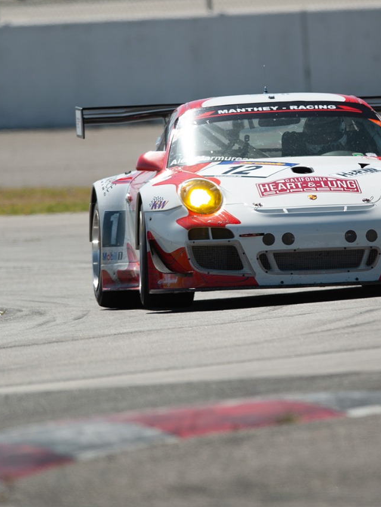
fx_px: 10728
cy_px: 224
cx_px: 286
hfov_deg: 2.0
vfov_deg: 2.7
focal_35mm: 731
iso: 100
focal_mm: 400
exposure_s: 1/640
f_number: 3.2
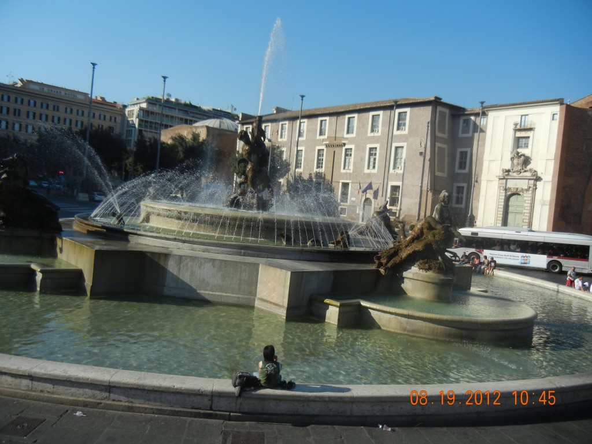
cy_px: 222
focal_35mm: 30
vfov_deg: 46.8
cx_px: 296
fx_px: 513
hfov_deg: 60.0
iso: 160
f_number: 7
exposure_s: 1/413
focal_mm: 5.4
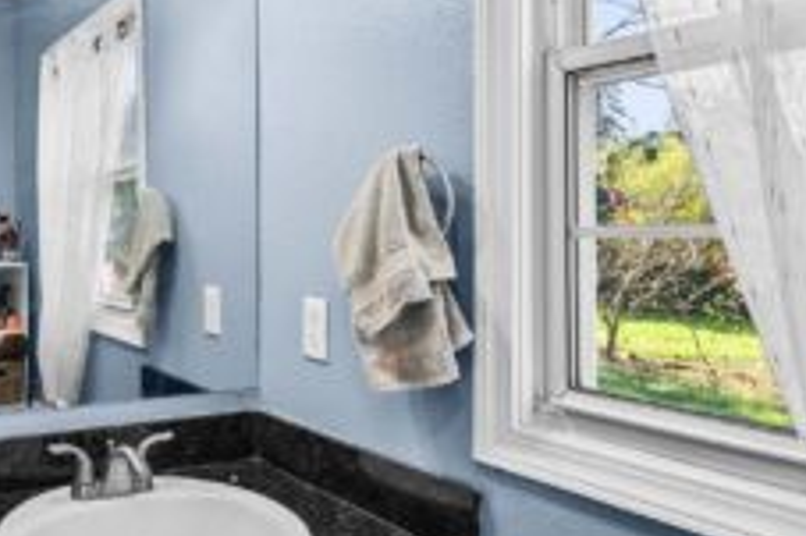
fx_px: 671
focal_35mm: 30
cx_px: 153
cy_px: 264
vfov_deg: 43.5
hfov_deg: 57.0
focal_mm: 17
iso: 1000
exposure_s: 1/10
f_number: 7.1
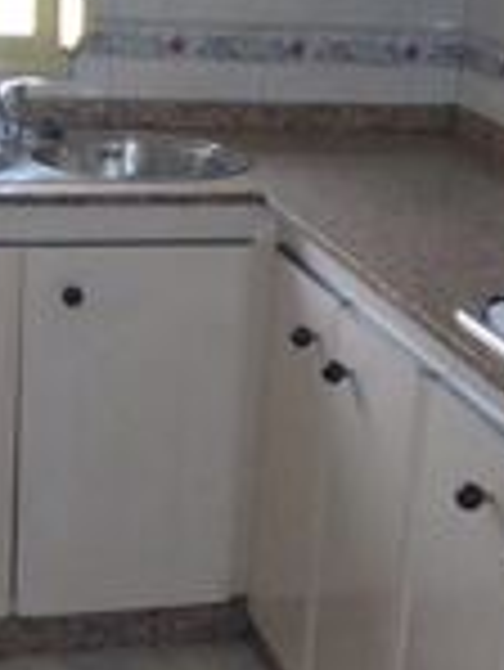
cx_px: 245
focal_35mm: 89
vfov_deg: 22.0
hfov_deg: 16.6
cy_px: 297
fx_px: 1725
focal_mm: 4.3
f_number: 3.3
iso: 800
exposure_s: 1/60
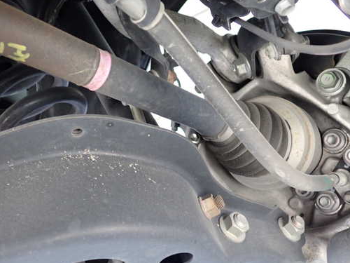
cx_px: 153
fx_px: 364
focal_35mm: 36
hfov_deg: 51.2
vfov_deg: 39.7
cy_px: 133
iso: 320
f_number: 2.3
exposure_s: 1/30
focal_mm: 5.4
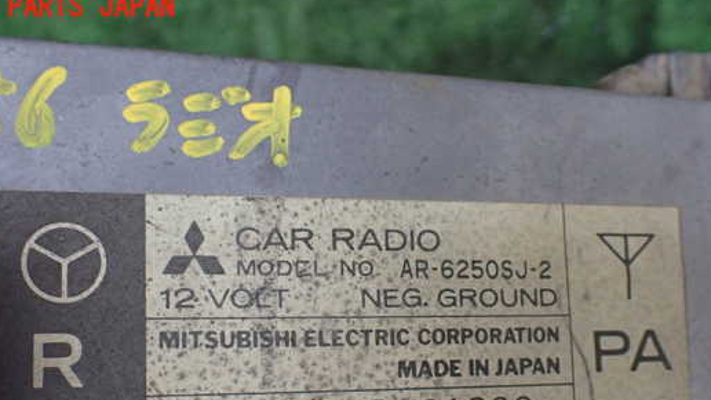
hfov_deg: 52.8
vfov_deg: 30.6
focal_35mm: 38
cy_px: 301
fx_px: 716
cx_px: 338
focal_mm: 5.4
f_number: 2.3
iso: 500
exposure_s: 1/125
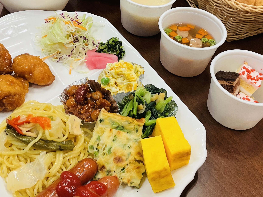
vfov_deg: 30.7
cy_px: 73
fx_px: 357
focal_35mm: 47
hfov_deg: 40.4
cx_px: 136
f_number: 1.8
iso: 50
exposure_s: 1/50
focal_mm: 3
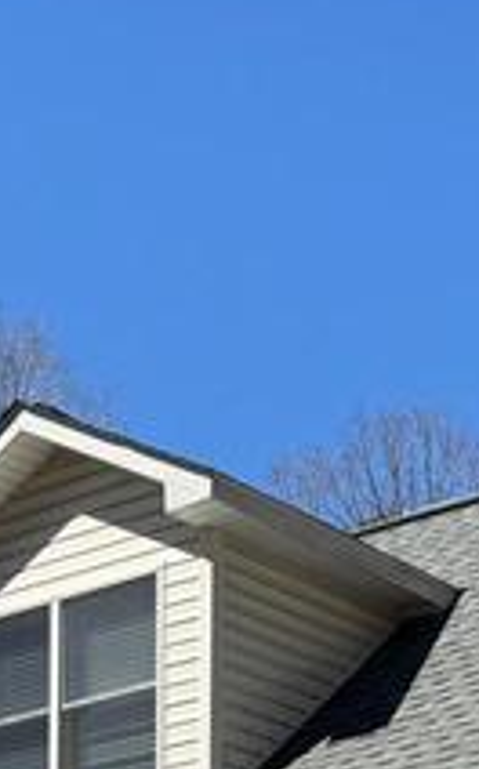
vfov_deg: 15.6
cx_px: 737
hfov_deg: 10.2
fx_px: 2576
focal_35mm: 123
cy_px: 1168
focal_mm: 6.76
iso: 80
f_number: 1.78
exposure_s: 1/4049
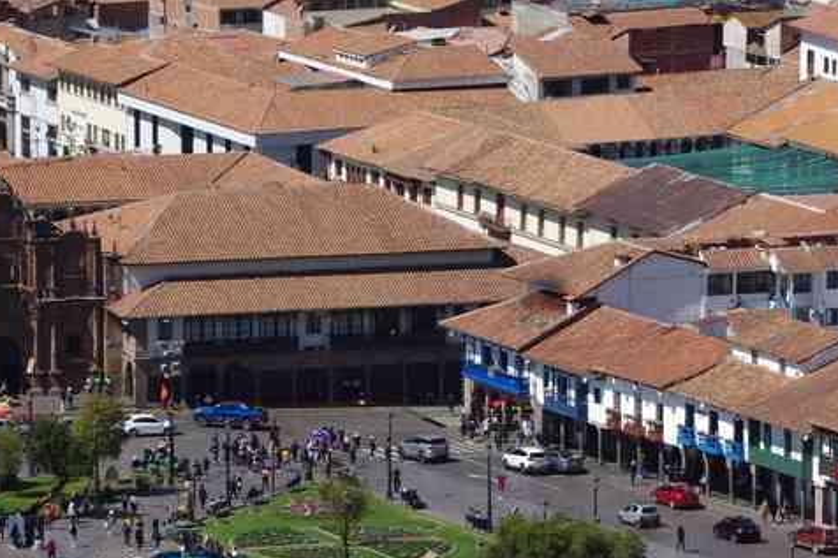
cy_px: 415
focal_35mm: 277
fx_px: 6445
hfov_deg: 7.4
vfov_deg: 5.0
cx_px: 99
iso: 200
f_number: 10
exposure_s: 1/125
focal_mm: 87.5
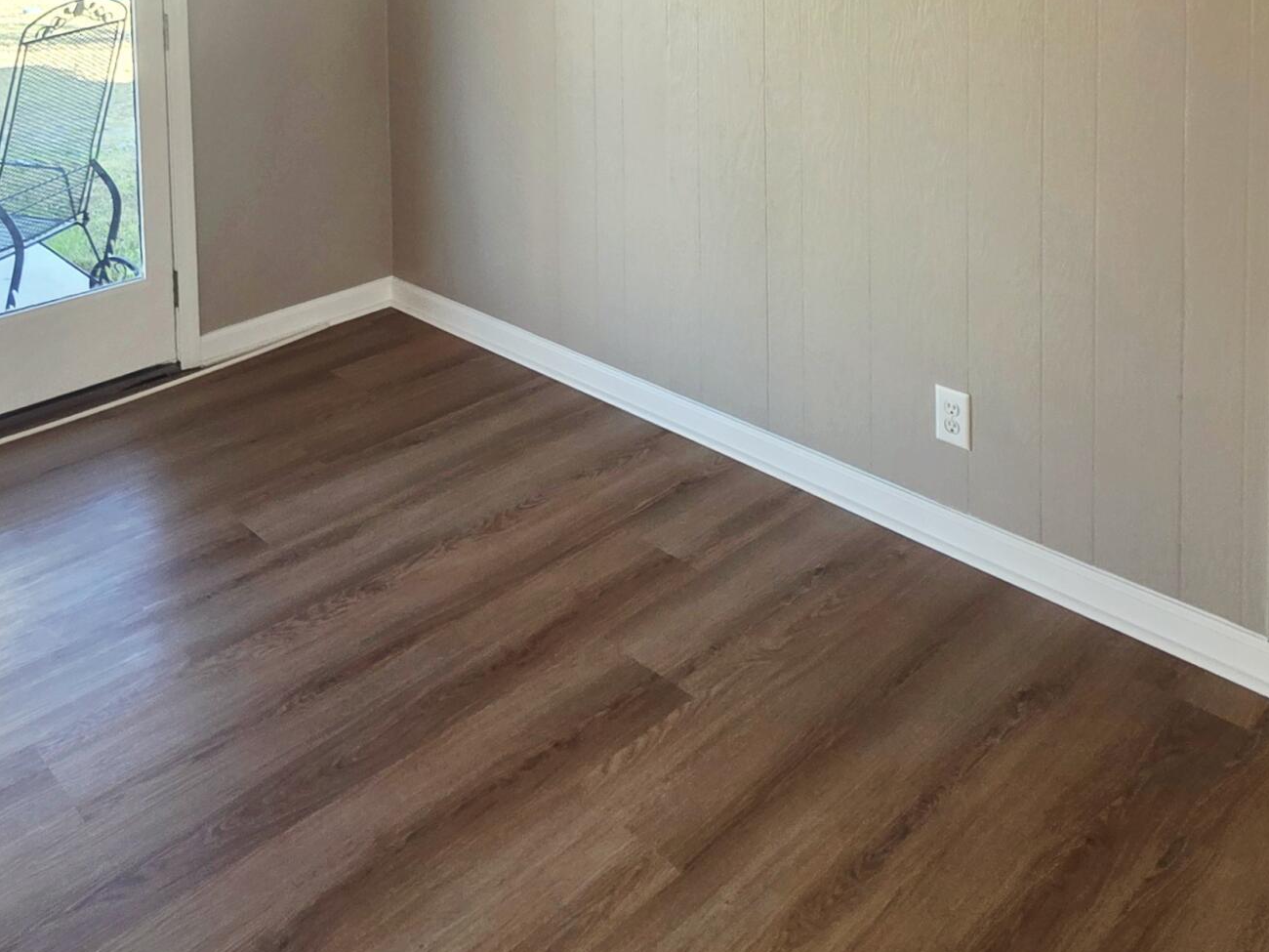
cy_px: -78
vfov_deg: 39.1
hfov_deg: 59.4
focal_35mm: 30
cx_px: 495
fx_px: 1100
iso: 100
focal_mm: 2.2
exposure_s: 1/120
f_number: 1.9
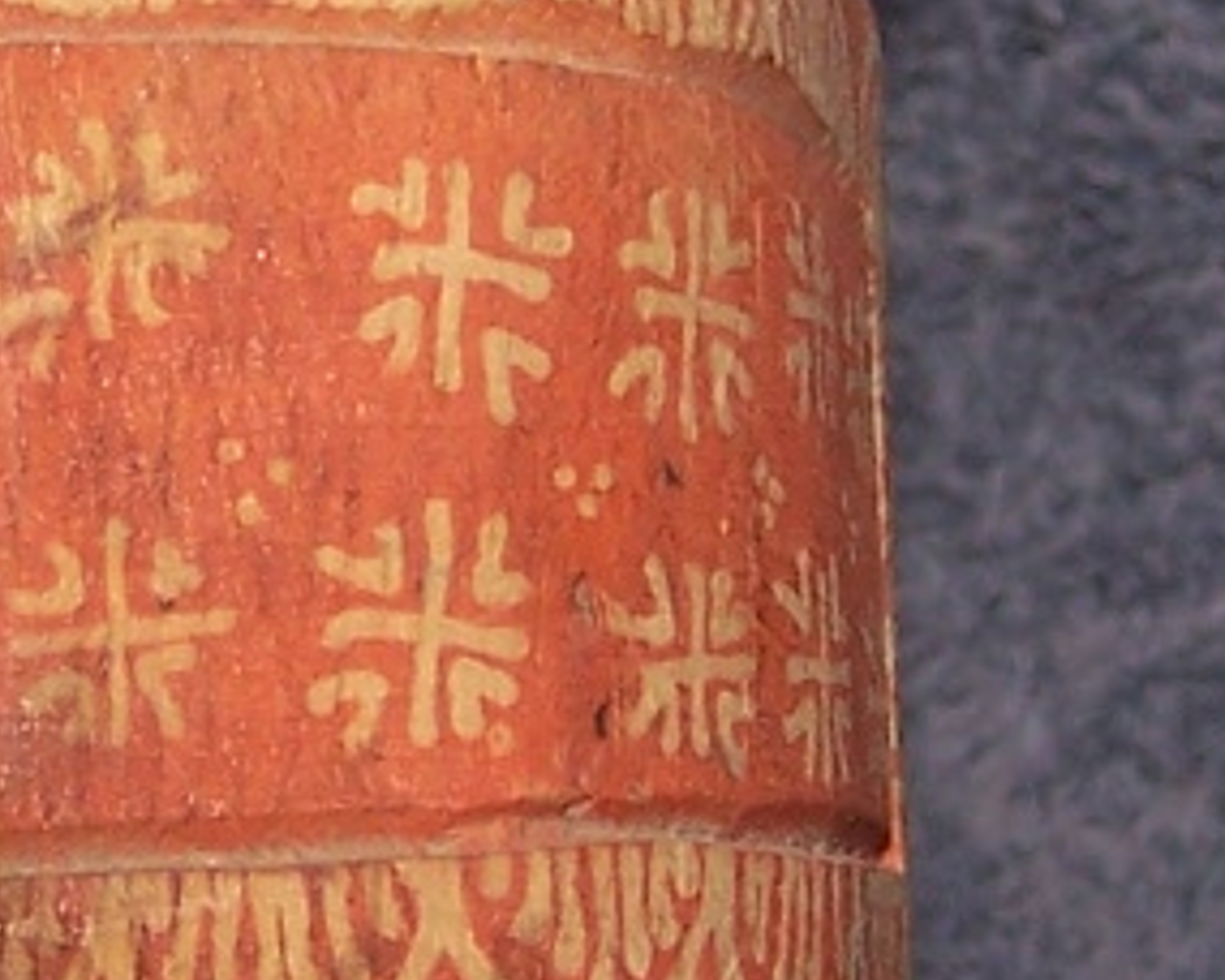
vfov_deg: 7.7
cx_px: 146
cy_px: 499
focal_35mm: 202
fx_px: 7324
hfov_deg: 9.5
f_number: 2.8
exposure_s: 1/60
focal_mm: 6.3
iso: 80
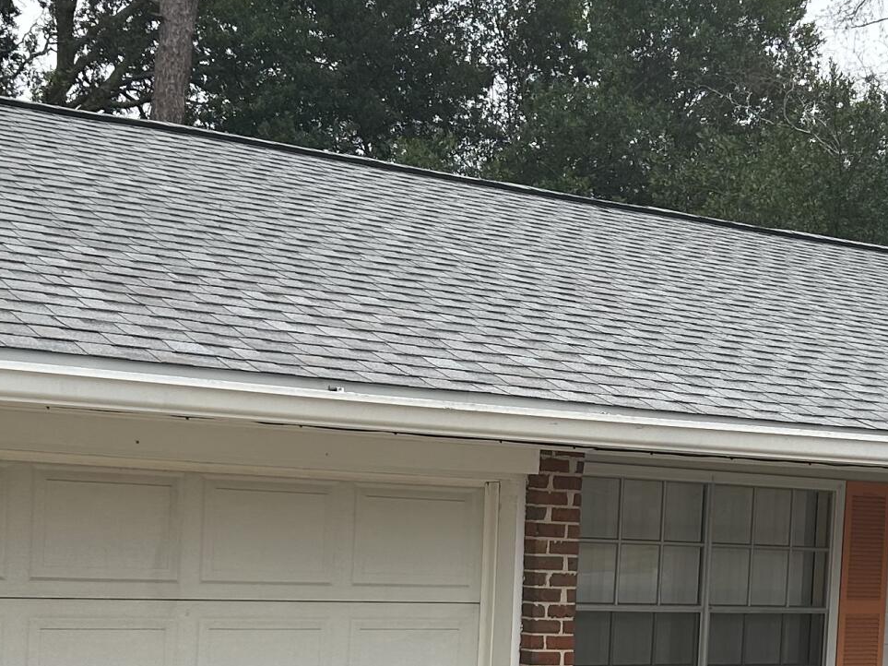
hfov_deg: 23.9
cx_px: 638
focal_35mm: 81
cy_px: 574
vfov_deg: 18.0
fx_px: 2078
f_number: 1.5
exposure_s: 1/728
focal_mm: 5.7
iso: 50
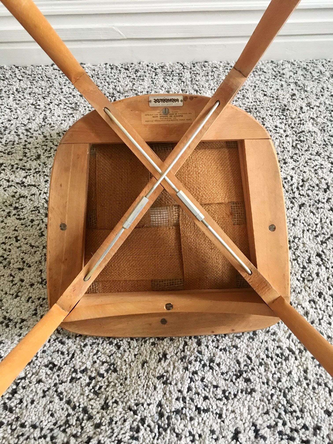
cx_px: 166
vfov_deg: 61.7
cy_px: 222
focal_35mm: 29
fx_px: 372
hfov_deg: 48.2
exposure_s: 1/25
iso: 200
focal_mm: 4.15
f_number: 2.2
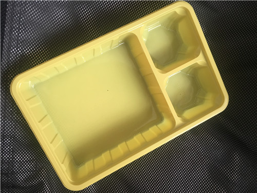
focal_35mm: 29
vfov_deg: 48.2
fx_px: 215
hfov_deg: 61.7
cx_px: 128
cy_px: 96
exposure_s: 1/33
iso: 125
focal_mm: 4.15
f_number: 2.2
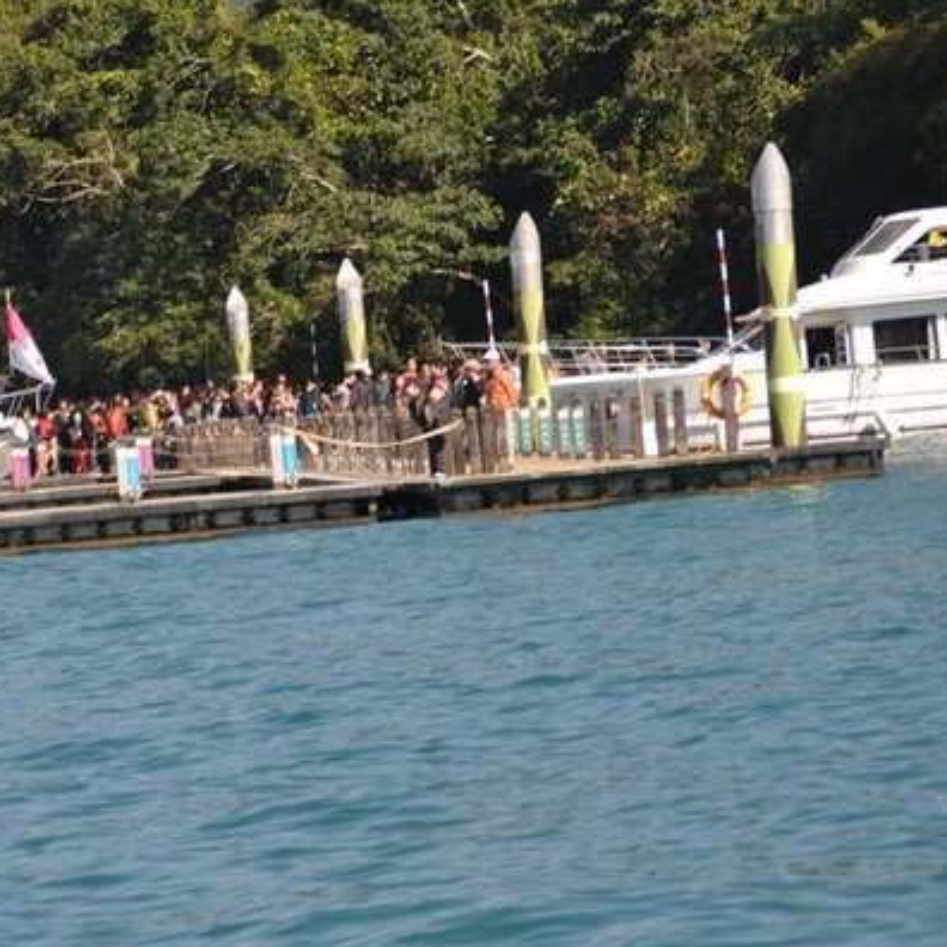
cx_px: 282
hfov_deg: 4.5
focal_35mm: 386
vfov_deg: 4.5
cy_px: 472
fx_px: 11947
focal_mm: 200
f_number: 6.3
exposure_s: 1/320
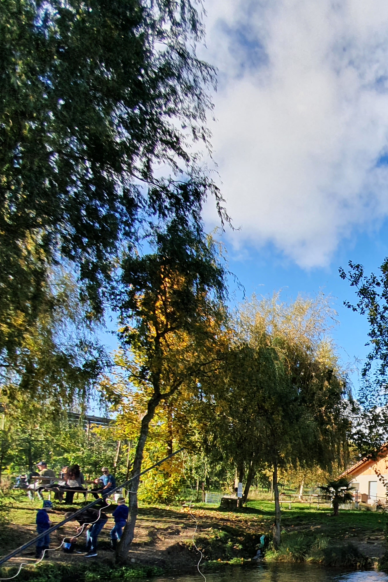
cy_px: 486
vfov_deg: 54.9
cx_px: 450
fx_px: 501
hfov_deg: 34.9
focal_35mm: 31
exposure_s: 1/542
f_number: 2.2
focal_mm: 1.8
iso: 50
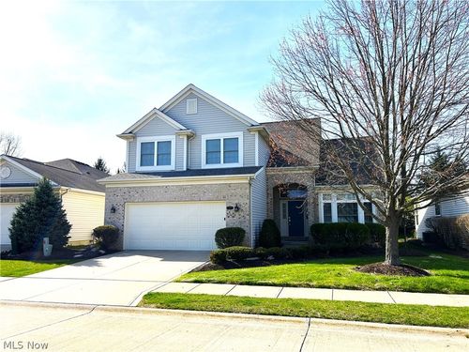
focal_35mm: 26
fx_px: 352
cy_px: 176
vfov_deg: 53.1
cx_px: 234
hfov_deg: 67.3
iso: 50
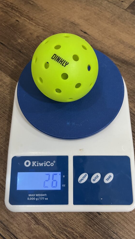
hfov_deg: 40.2
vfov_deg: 66.1
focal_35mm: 29
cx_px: 74
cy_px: 119
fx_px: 184
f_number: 1.6
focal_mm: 5.1
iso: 320
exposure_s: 1/60
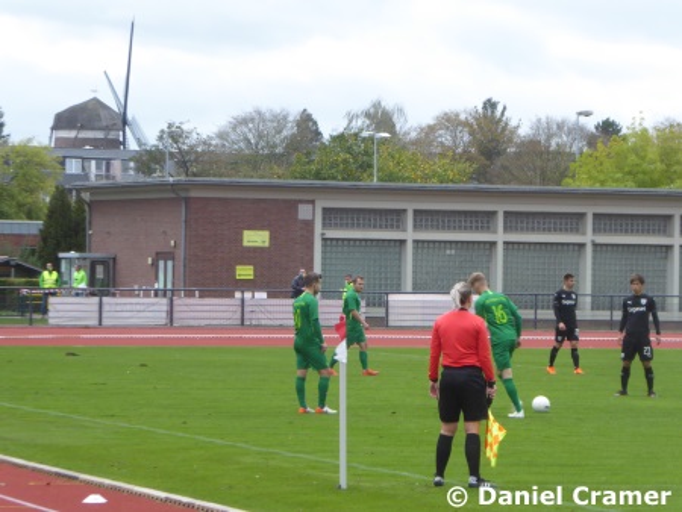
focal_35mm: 200
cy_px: 256
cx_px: 341
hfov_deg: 9.9
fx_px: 3942
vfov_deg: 7.4
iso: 160
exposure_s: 1/80
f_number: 5.6
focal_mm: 35.8
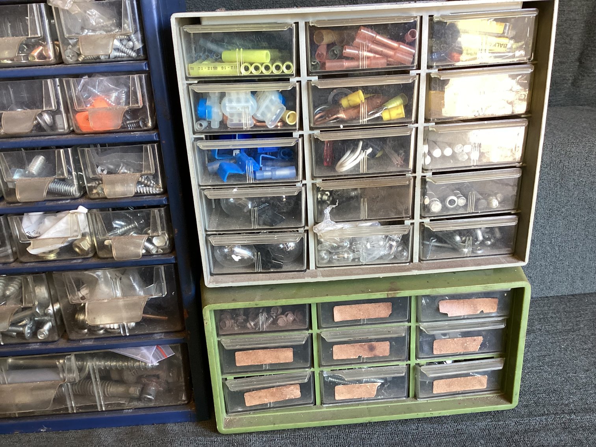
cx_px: 298
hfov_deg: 58.3
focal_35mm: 31
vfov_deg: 45.4
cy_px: 224
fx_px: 534
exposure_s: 1/50
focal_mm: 3.3
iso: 160
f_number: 2.4
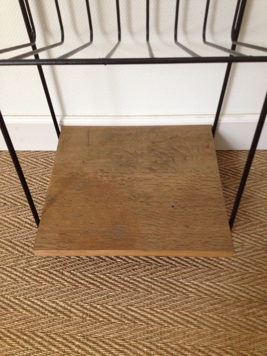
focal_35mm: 35
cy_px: 178
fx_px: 360
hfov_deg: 40.7
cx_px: 134
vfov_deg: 52.6
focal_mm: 4.28
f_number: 2.4
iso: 250
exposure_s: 1/20
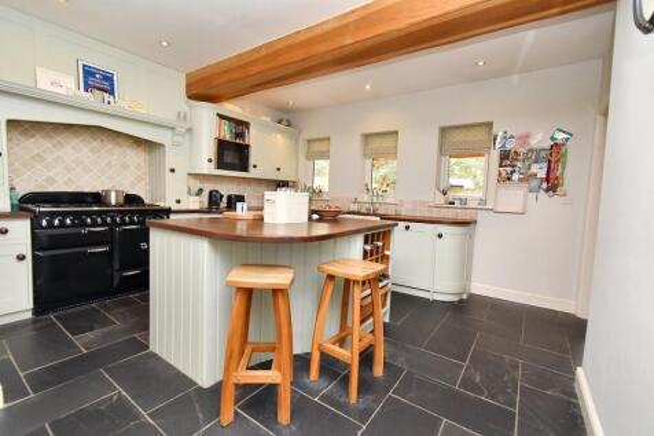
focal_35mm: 15
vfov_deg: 77.3
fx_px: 272
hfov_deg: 100.4
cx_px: 327
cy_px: 218
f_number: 7.1
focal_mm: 10
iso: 800
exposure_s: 1/60
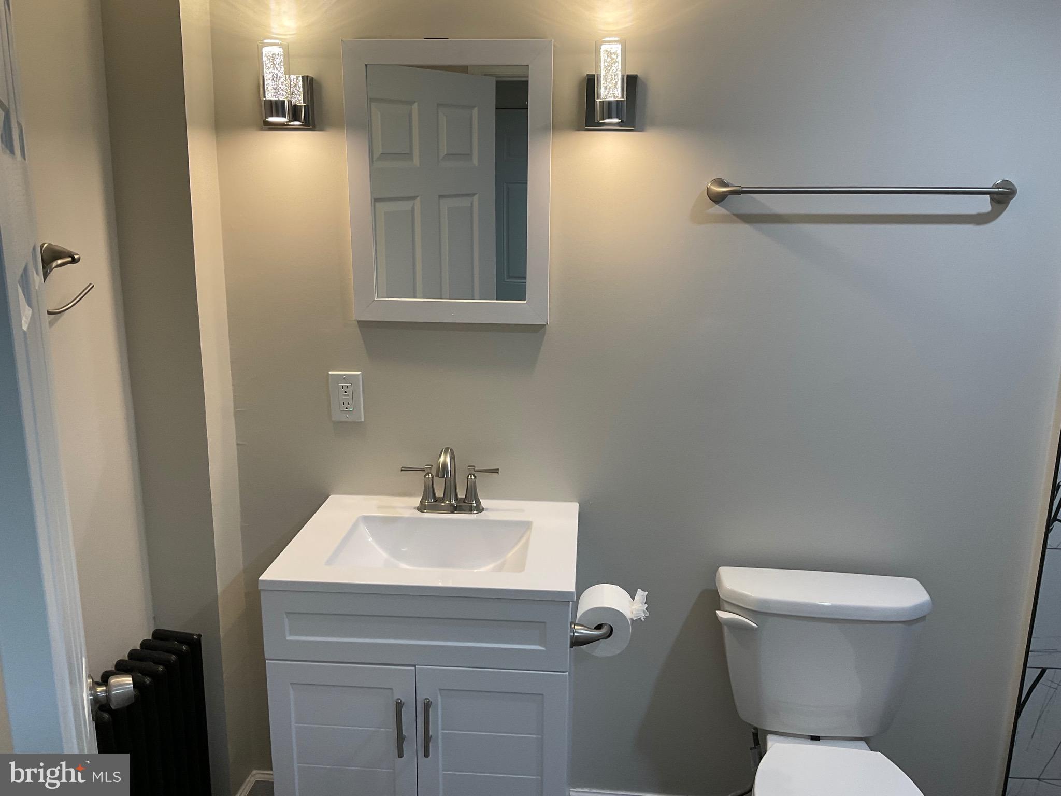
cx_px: 530
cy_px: 398
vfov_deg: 48.2
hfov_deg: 61.7
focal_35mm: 29
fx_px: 889
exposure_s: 1/60
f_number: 1.8
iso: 40
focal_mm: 3
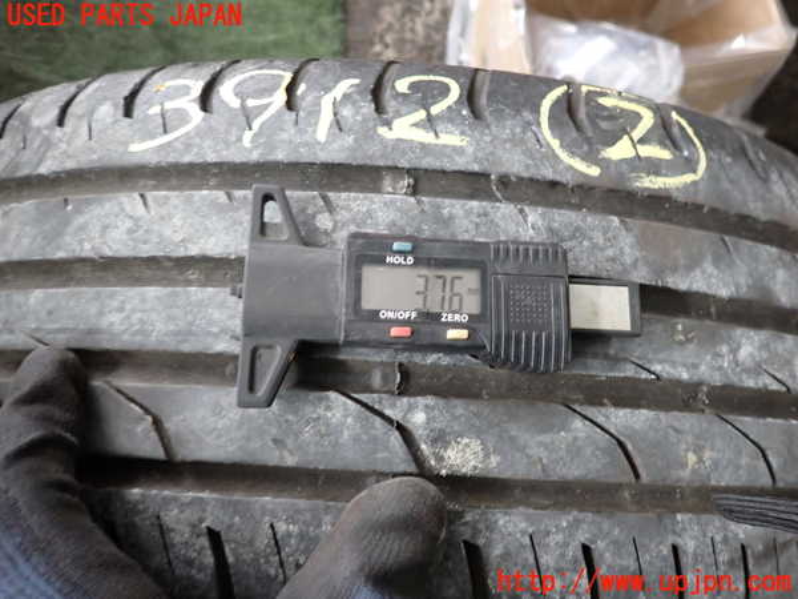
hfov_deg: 69.4
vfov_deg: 54.9
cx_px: 399
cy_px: 300
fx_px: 576
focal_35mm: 25
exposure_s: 1/30
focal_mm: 4.5
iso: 250
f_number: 2
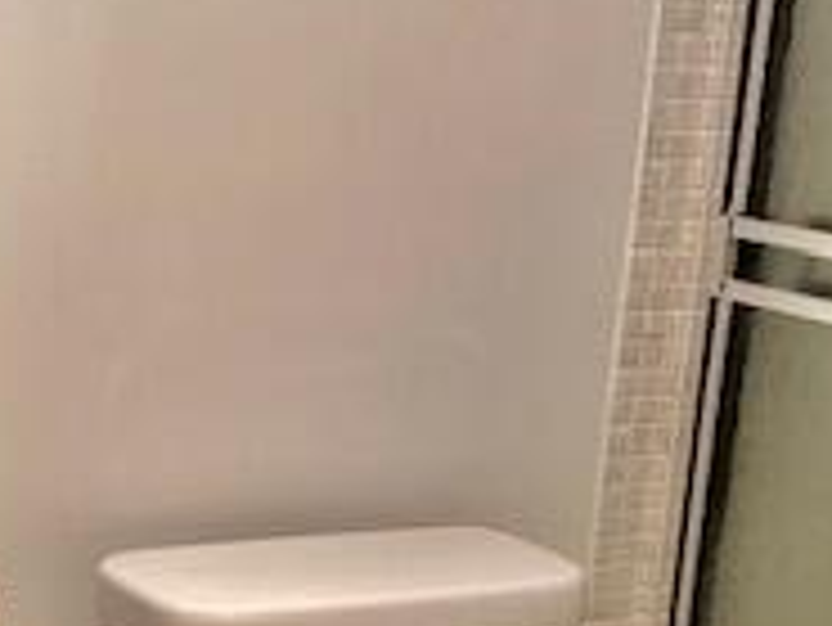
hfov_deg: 21.6
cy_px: 617
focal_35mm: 90
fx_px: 2165
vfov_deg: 16.1
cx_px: 234
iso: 80
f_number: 1.8
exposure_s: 1/120
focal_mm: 4.25
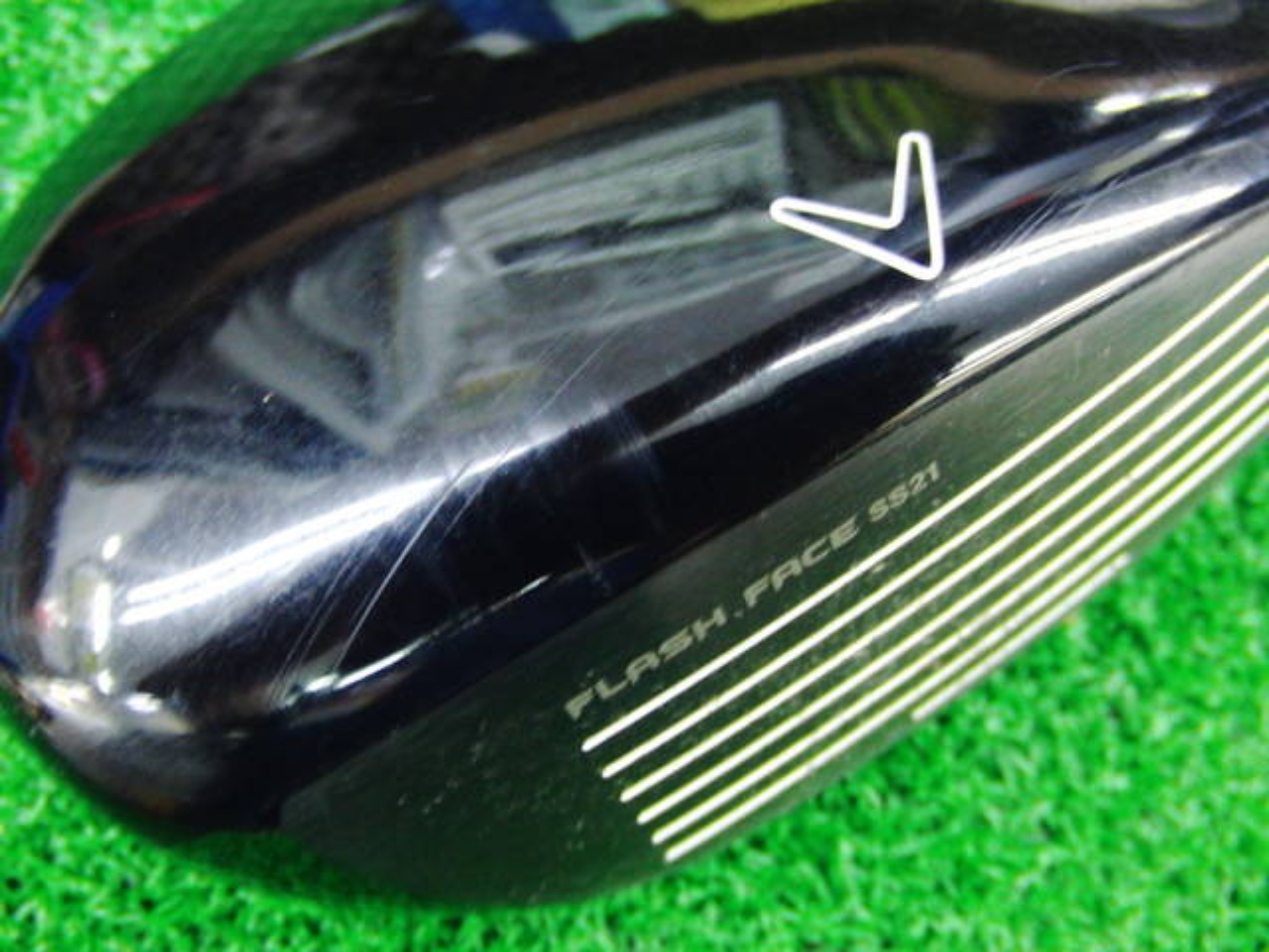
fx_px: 1356
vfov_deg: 38.7
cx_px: 634
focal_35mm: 37
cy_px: 476
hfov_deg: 50.1
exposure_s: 1/10
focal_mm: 6.42
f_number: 3.6
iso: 400
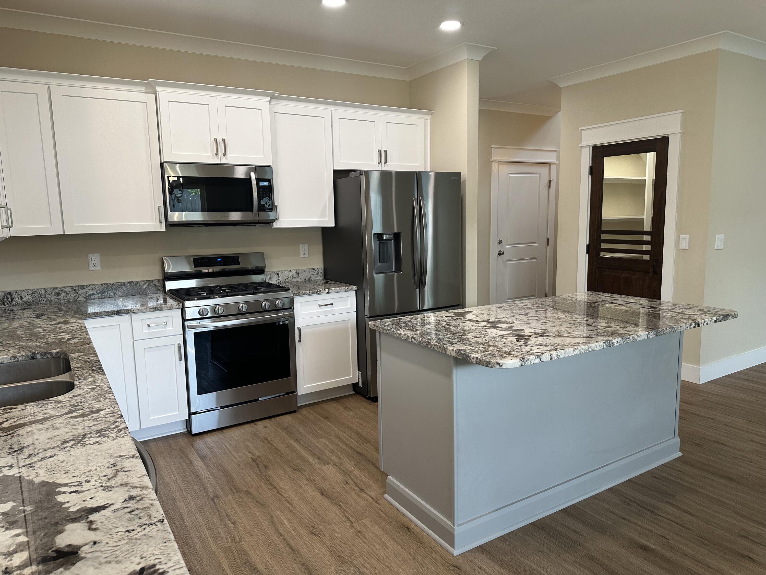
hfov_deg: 71.6
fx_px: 531
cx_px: 383
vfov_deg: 56.8
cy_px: 288
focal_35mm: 24
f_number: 1.78
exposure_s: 1/120
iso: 125
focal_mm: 6.86
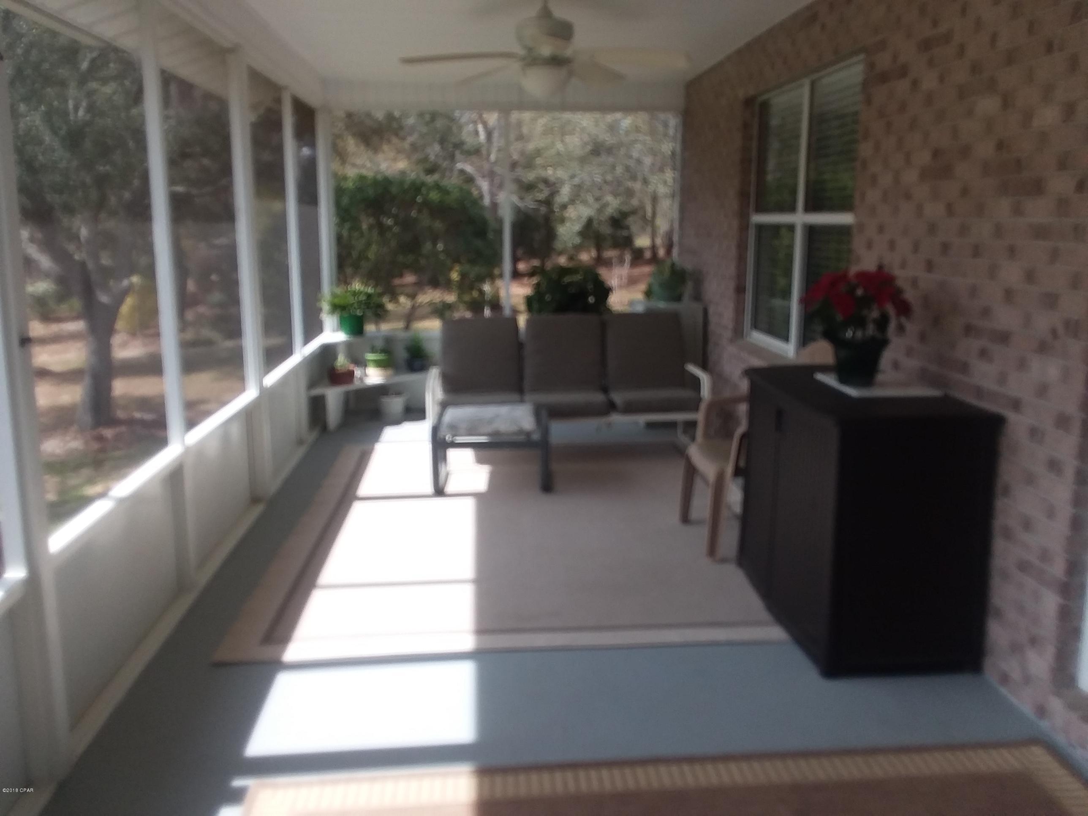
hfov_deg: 61.7
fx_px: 911
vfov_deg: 48.2
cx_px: 544
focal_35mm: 29
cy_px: 408
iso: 40
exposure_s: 1/375
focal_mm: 2.47
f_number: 1.9
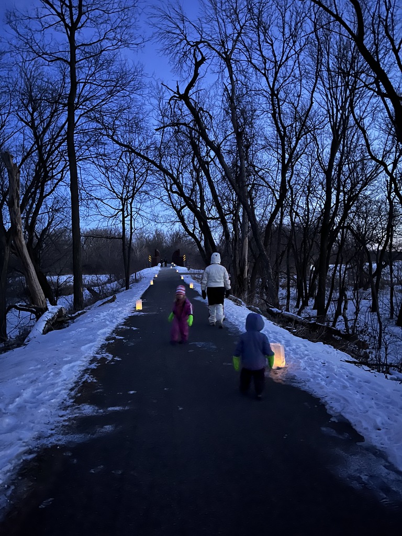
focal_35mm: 26
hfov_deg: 53.1
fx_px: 403
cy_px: 268
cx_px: 201
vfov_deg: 67.3
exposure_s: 1/15
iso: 2000
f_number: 1.6
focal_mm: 5.1
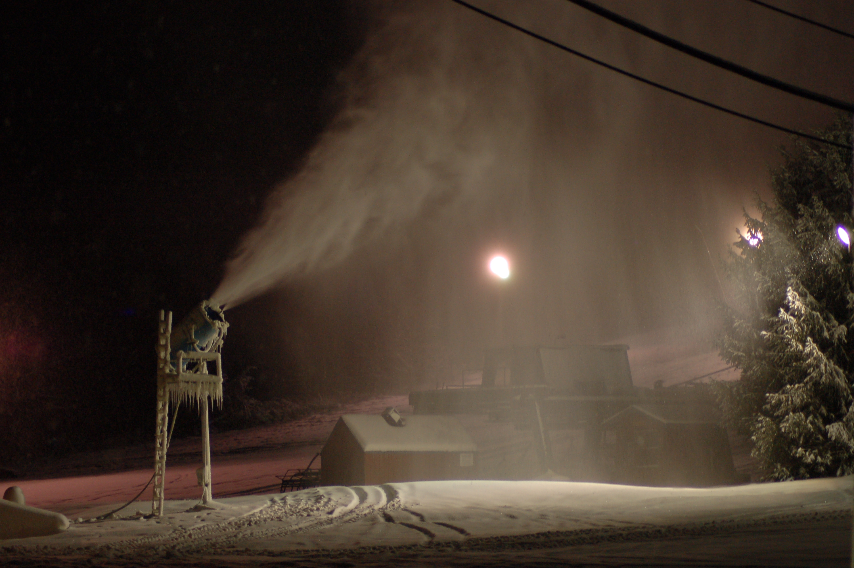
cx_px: 427
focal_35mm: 117
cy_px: 284
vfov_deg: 11.7
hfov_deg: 17.5
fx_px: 2773
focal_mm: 78
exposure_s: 1/40
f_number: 4.2
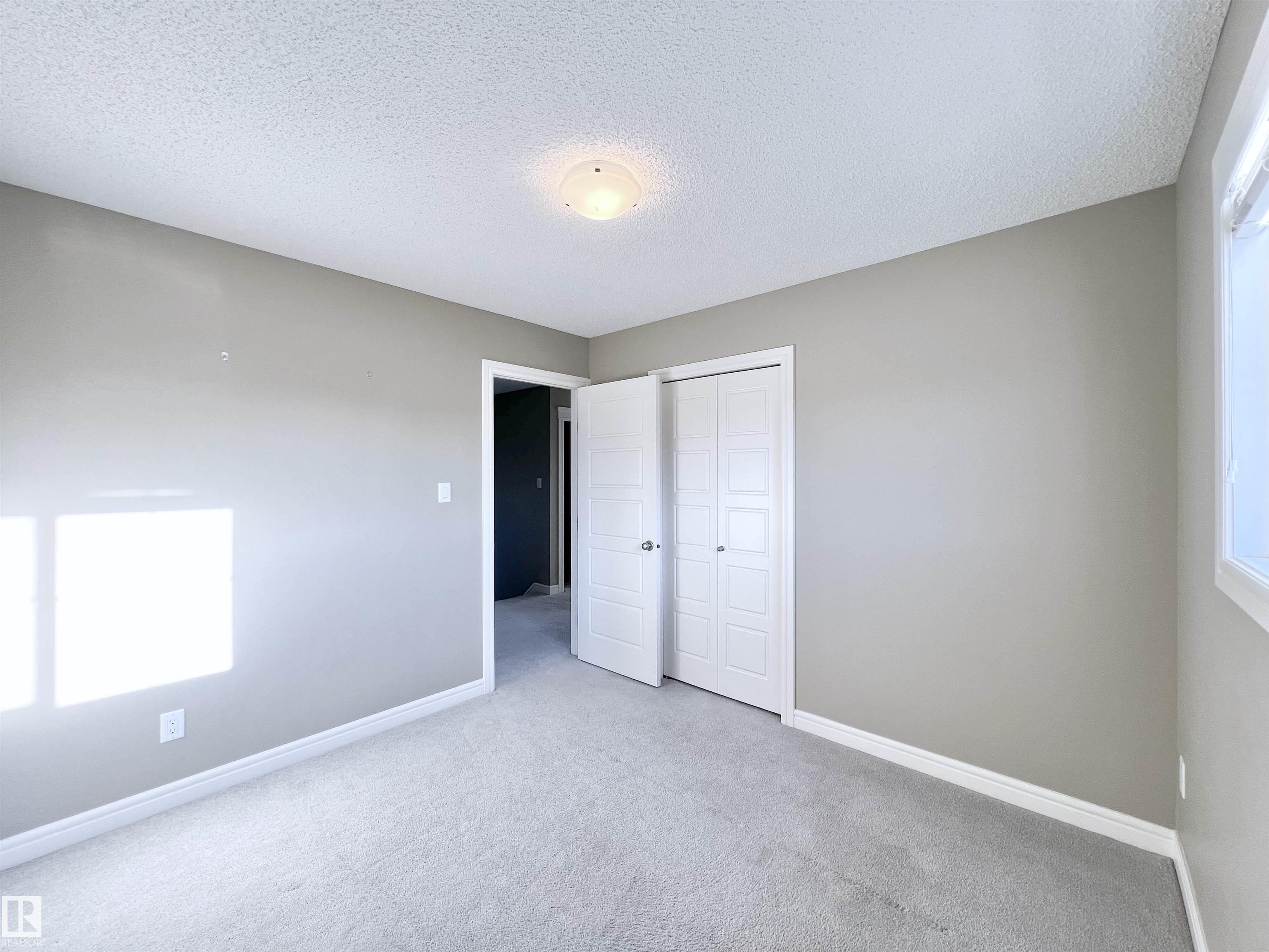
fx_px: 477
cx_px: 634
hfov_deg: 106.2
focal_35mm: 13
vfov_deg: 89.9
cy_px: 476
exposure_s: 1/120
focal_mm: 1.57
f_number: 1.8
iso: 64
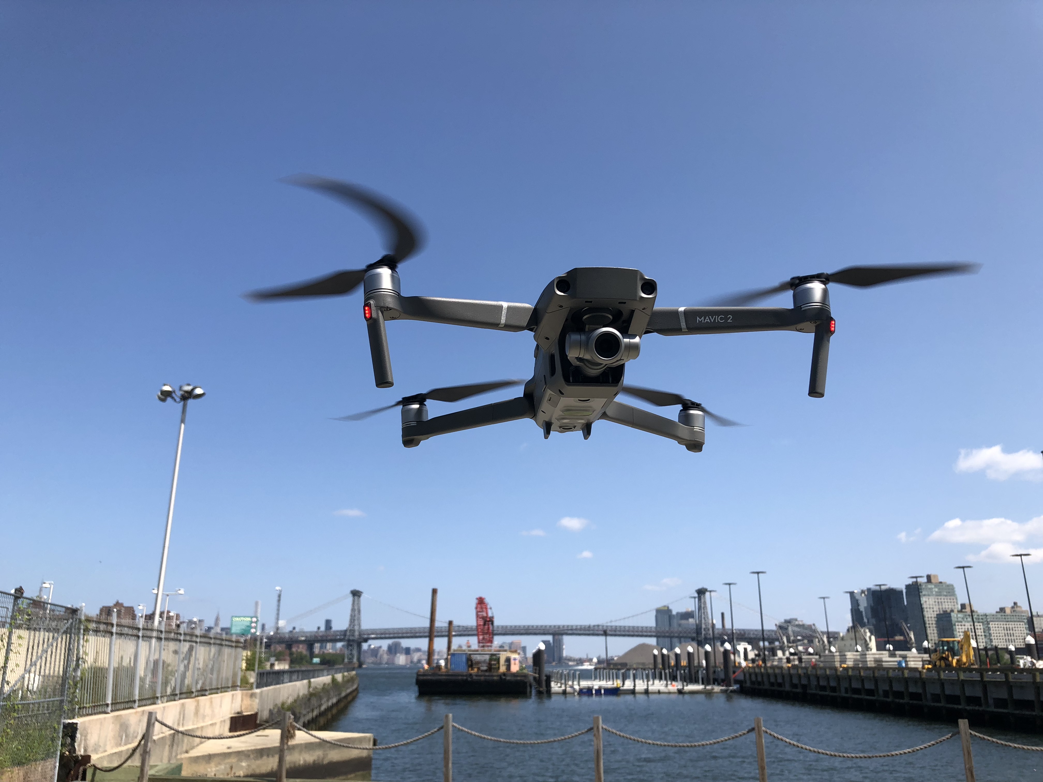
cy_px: 391
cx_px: 522
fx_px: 844
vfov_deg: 49.7
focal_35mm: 28
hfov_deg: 63.4
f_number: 1.8
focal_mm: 3.99
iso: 20
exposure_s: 1/2183
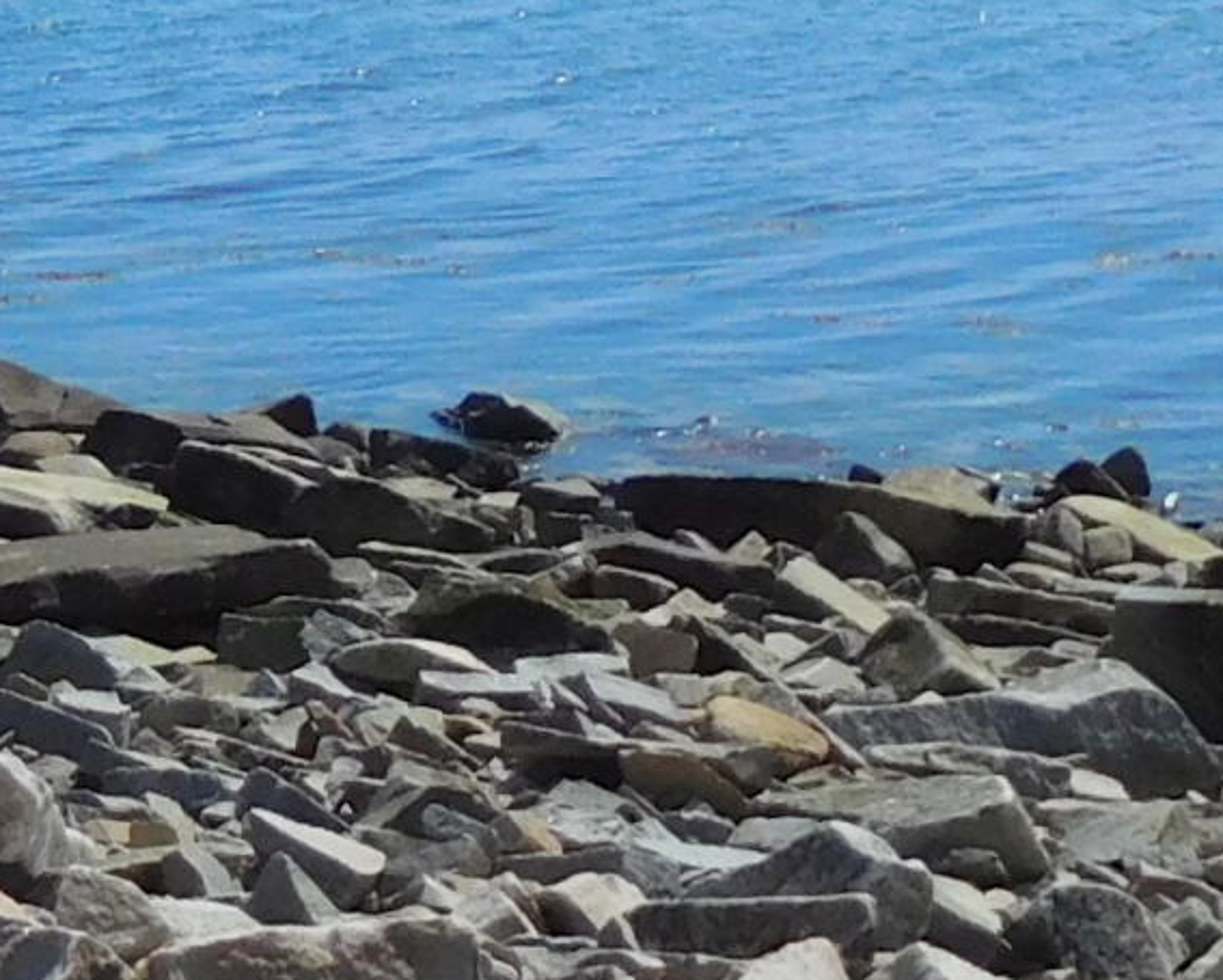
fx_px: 4671
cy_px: -704
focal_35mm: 129
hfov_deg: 13.9
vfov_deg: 11.2
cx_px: -654
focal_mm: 4.5
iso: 125
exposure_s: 1/640
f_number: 6.8
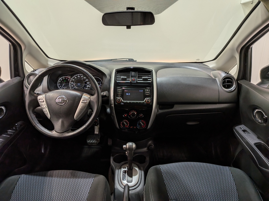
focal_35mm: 24
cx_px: 134
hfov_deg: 71.6
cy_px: 100
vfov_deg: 56.8
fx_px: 187
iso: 27
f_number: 1.7
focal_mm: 4.53
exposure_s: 1/169
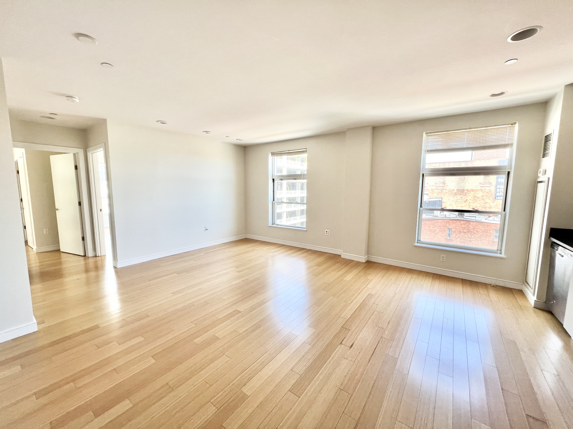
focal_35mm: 13
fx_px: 215
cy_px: 214
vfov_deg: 89.9
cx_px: 286
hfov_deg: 106.2
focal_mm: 1.57
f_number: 1.8
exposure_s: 1/99
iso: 64
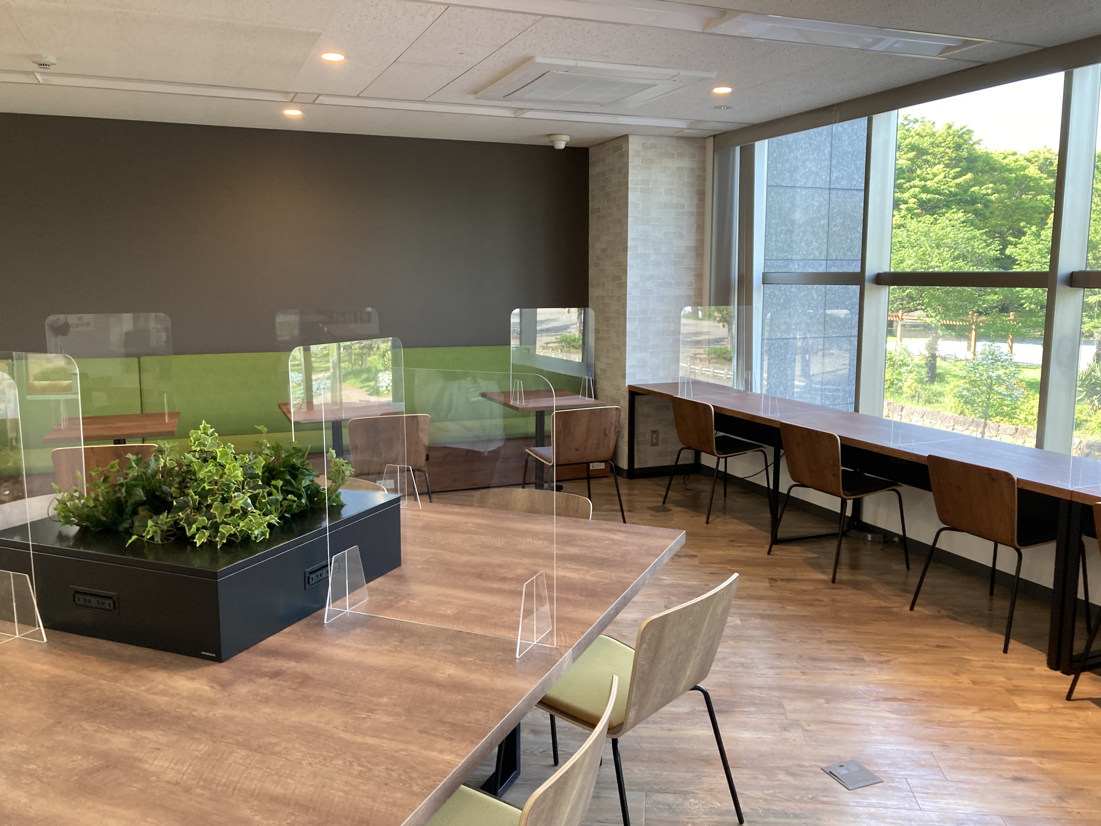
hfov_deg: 63.4
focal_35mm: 28
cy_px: 413
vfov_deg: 49.7
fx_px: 891
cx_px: 550
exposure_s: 1/50
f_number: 1.8
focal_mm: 3.99
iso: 80
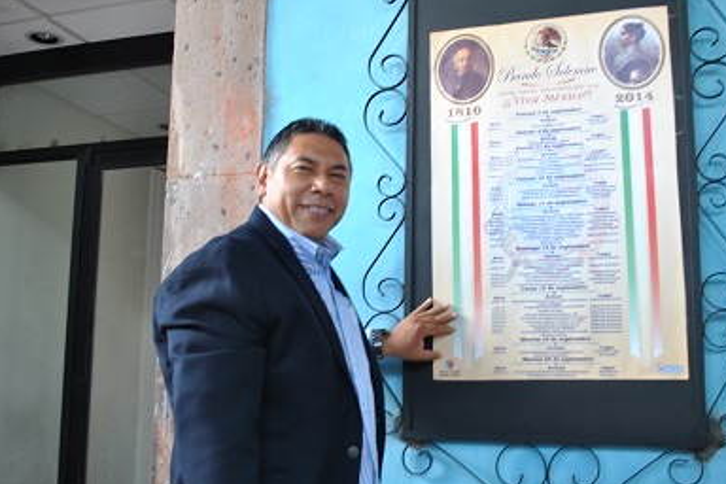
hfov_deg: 45.4
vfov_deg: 31.2
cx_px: 363
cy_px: 236
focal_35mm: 43
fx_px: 867
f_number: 3.8
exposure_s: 1/30
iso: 200
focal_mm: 20
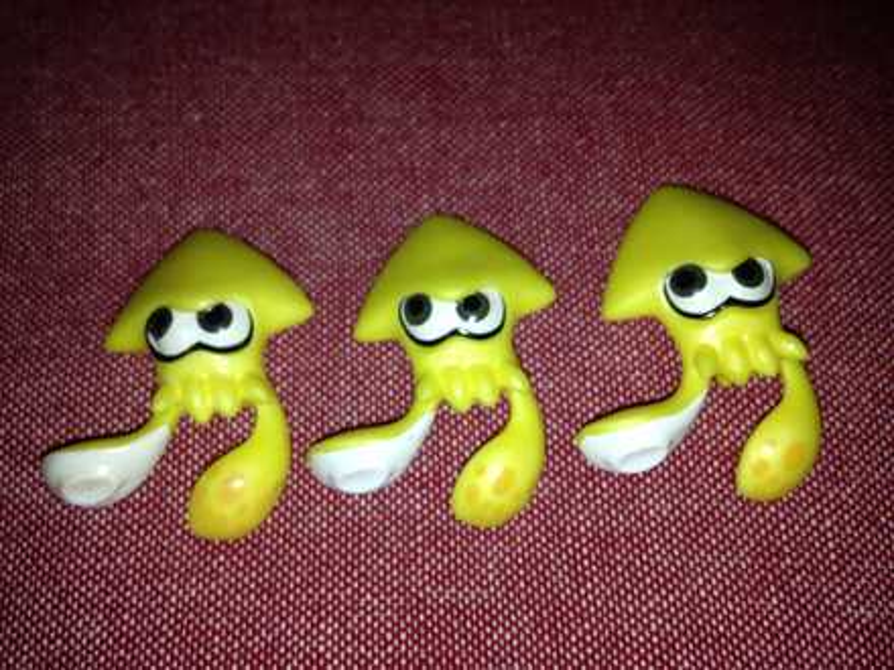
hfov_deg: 55.4
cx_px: 447
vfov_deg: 42.9
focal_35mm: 33
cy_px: 335
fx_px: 852
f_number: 2.4
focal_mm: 4.12
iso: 50
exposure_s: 1/307
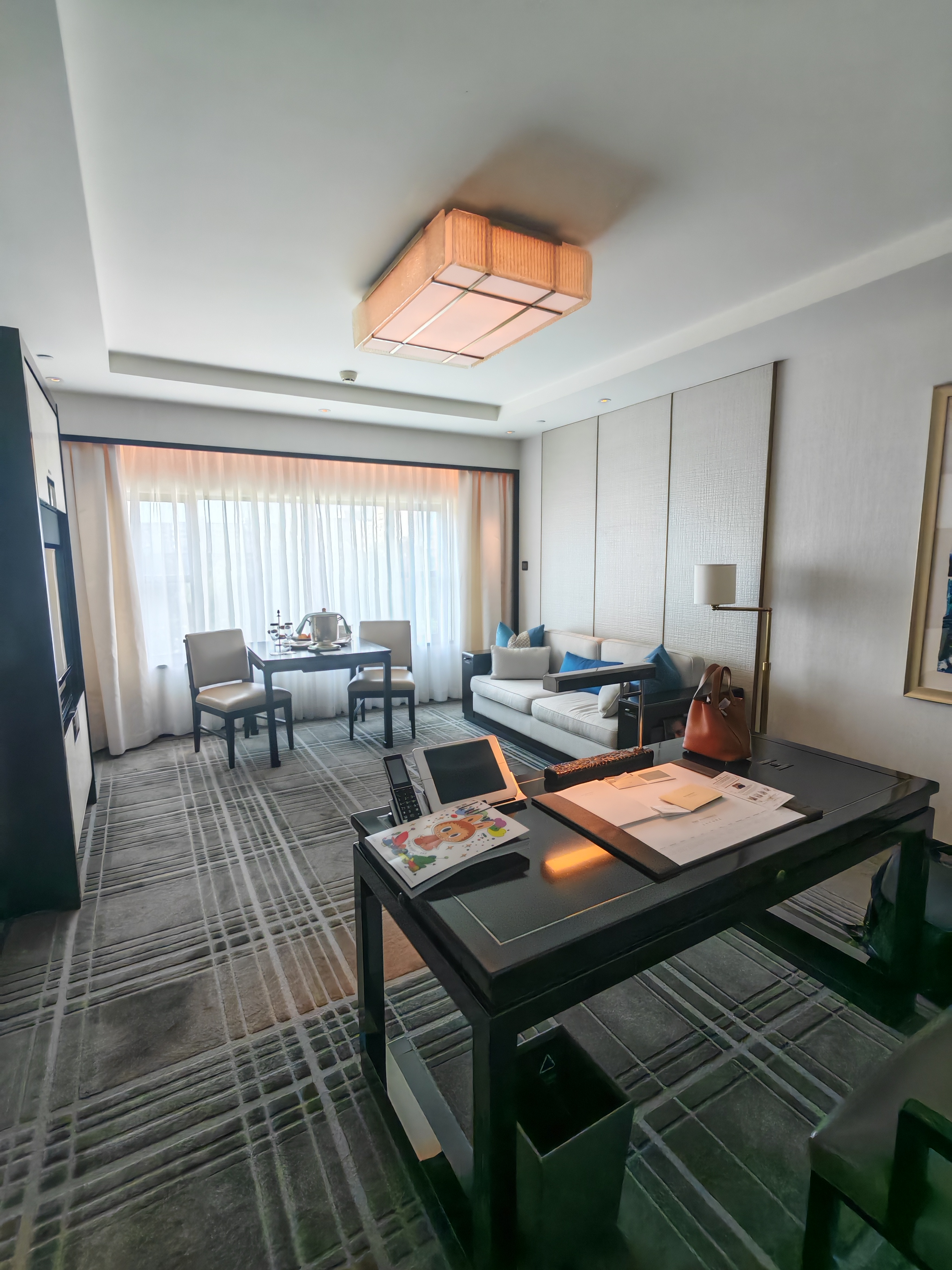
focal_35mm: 16
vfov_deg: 94.5
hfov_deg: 78.1
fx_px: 587
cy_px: 635
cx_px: 476
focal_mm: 1.96
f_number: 2.2
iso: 200
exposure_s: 1/50
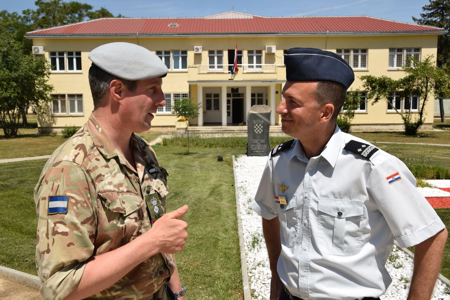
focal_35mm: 36
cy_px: 150
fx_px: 450
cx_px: 225
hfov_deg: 53.1
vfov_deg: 36.9
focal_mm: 24
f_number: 9
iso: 100
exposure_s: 1/320
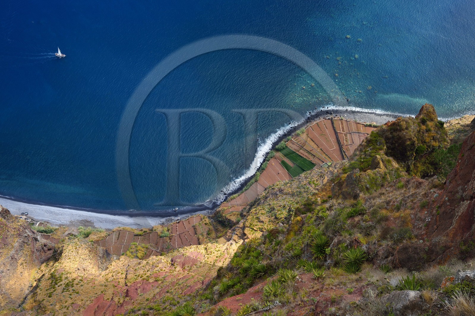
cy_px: 158
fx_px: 580
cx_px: 238
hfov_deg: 44.5
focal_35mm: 44
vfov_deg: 30.5
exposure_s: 1/125
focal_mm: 44
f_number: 13
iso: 200
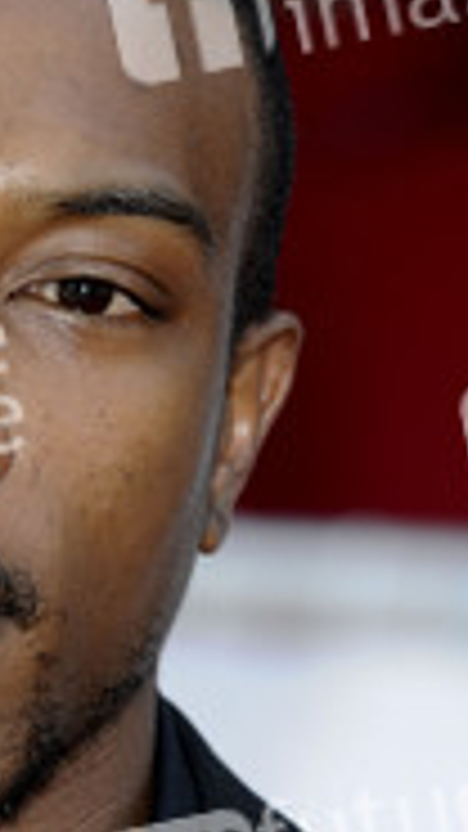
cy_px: 652
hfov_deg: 2.2
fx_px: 12363
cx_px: -74
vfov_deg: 3.9
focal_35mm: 560
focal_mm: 165
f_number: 4.5
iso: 320
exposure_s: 1/160
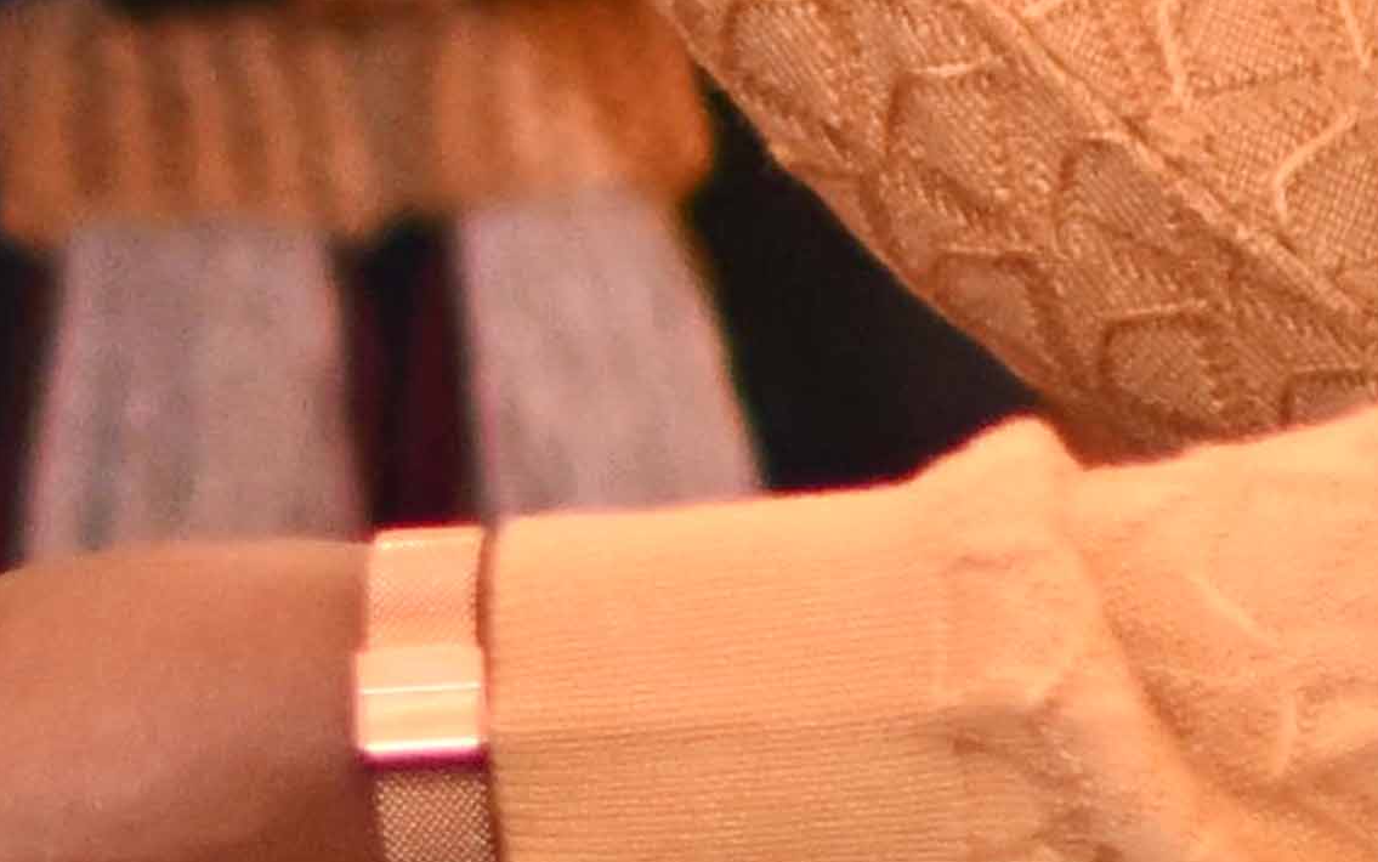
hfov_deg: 3.3
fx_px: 23665
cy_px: -1713
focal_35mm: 630
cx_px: -529
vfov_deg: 2.1
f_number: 1.6
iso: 800
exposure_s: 1/200
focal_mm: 85
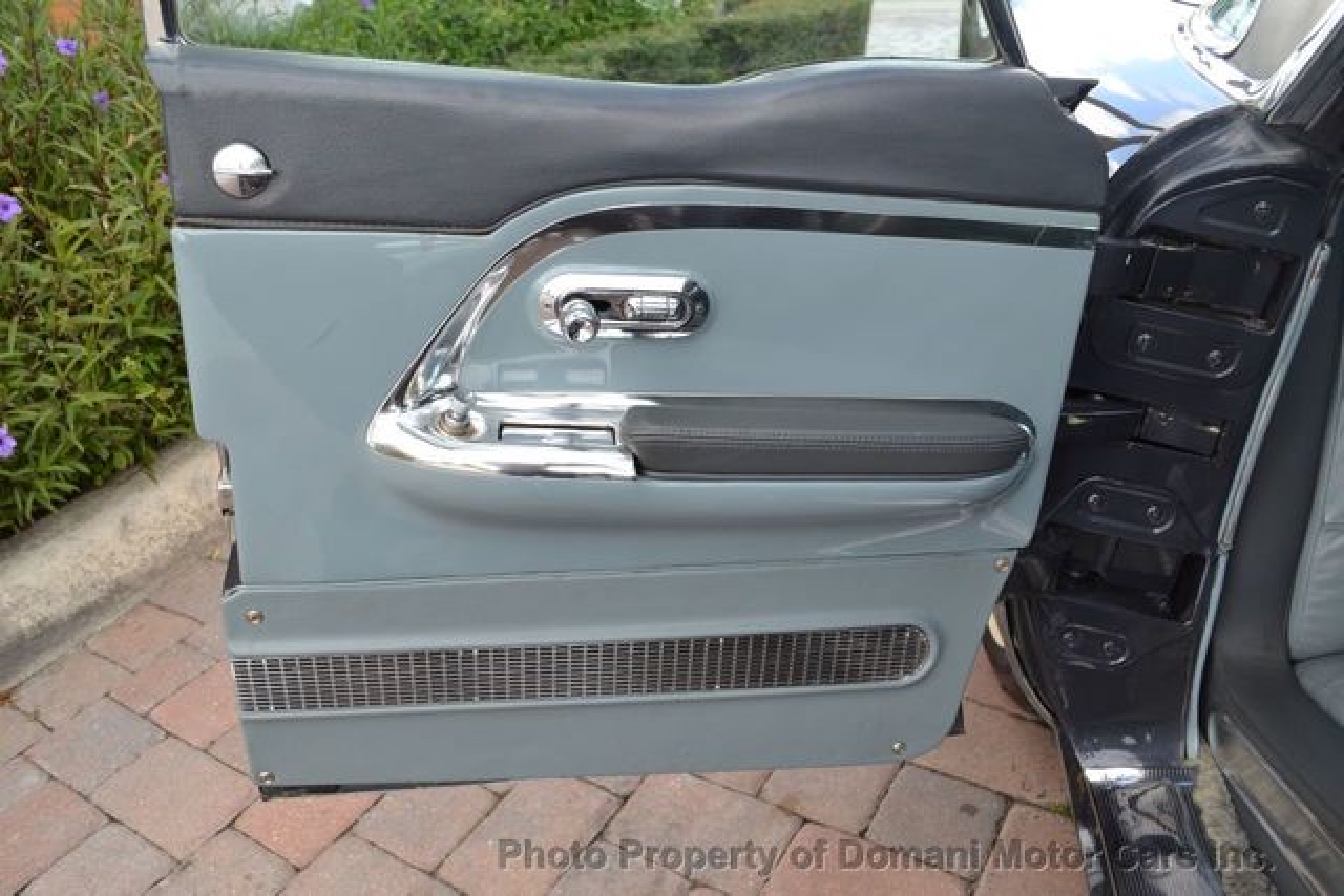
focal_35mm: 27
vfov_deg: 48.0
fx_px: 1008
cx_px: 672
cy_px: 448
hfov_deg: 67.4
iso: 100
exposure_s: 1/80
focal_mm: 18
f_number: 5.6
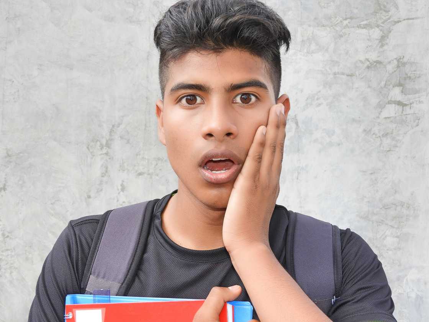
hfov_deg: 32.2
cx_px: 214
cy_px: 161
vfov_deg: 24.4
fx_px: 744
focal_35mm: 60
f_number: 4.2
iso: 100
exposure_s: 1/125
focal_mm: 10.7
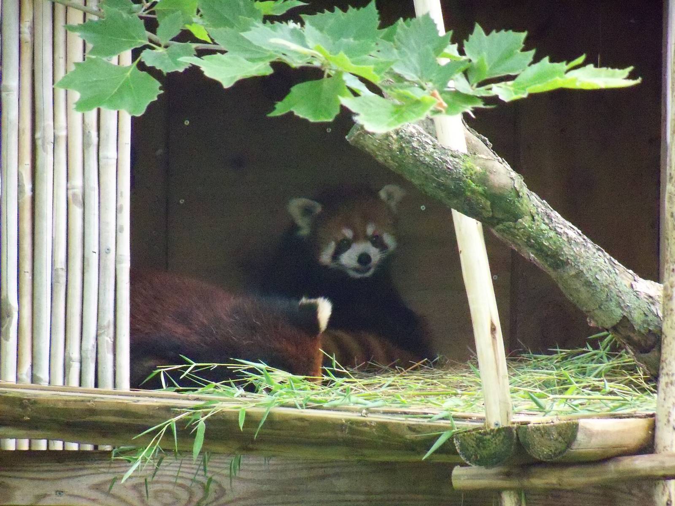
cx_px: 338
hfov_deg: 6.9
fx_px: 5577
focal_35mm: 286
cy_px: 253
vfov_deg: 5.2
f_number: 4.5
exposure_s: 1/160
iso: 1600
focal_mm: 50.6
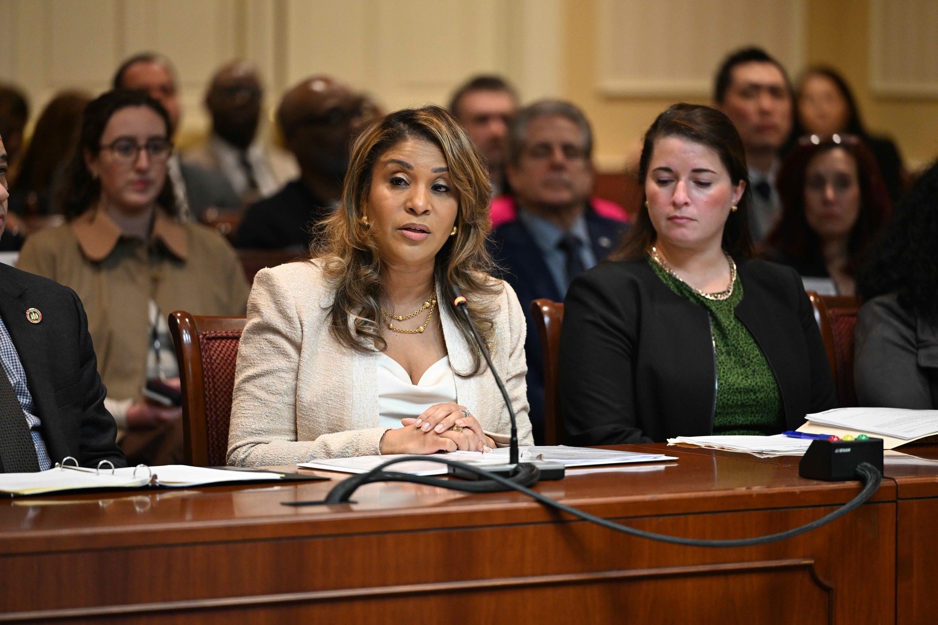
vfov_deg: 6.9
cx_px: 469
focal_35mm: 200
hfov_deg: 10.3
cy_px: 312
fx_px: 5210
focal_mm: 200
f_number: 2.8
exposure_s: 1/250
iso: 3200
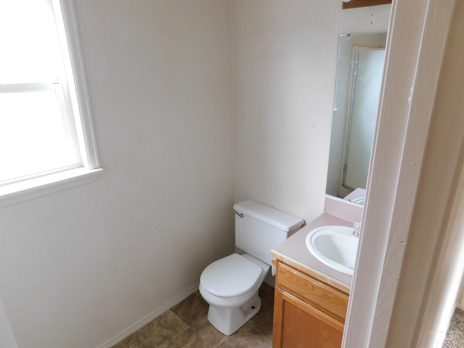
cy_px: 174
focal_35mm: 23
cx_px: 232
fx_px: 308
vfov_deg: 58.9
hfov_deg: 73.9
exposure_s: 1/13
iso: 400
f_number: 3
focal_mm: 4
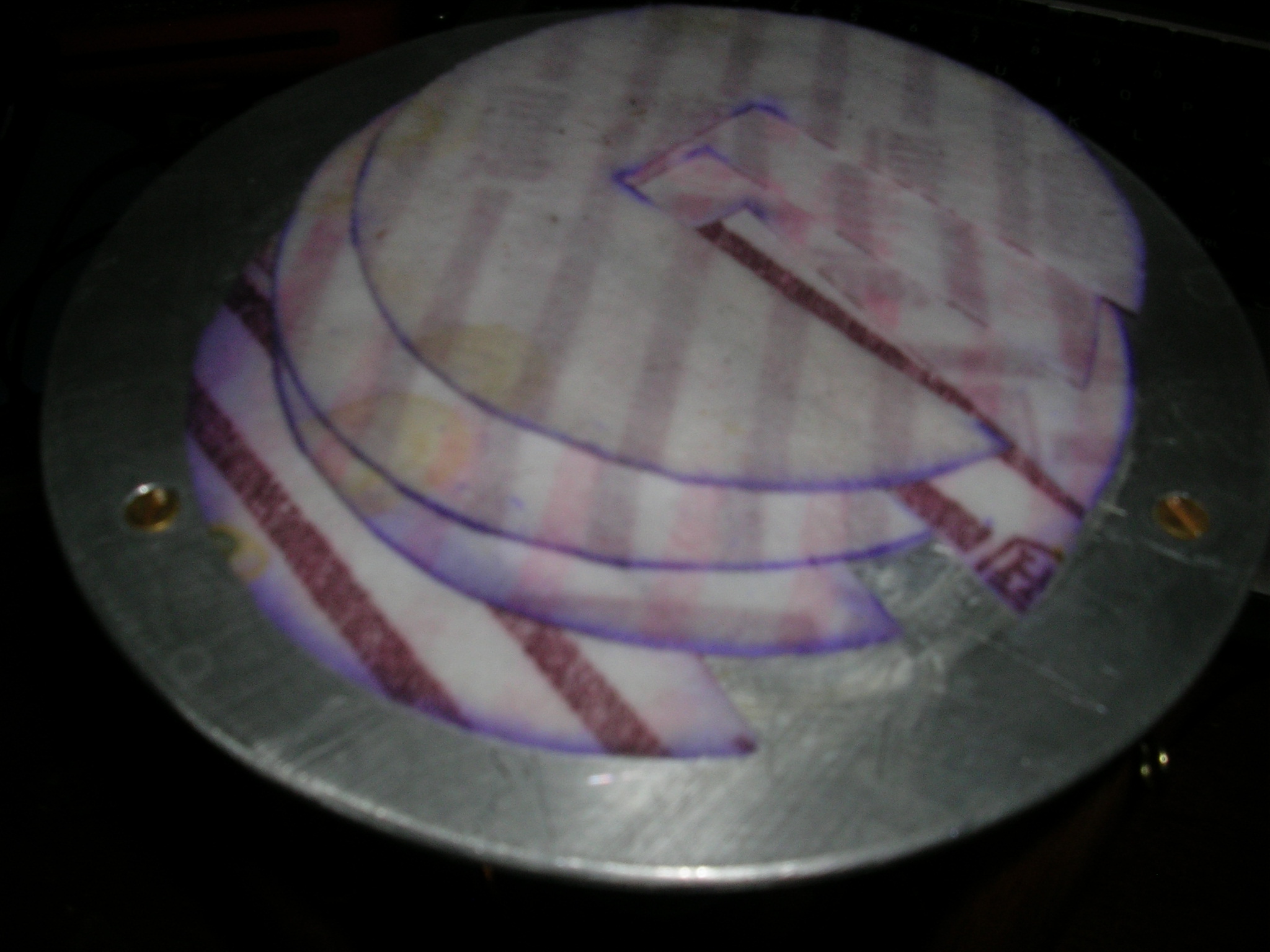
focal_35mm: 38
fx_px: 1394
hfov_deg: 49.0
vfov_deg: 37.7
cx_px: 635
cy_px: 476
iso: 50
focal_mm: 5.8
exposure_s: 1/60.1
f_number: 5.6
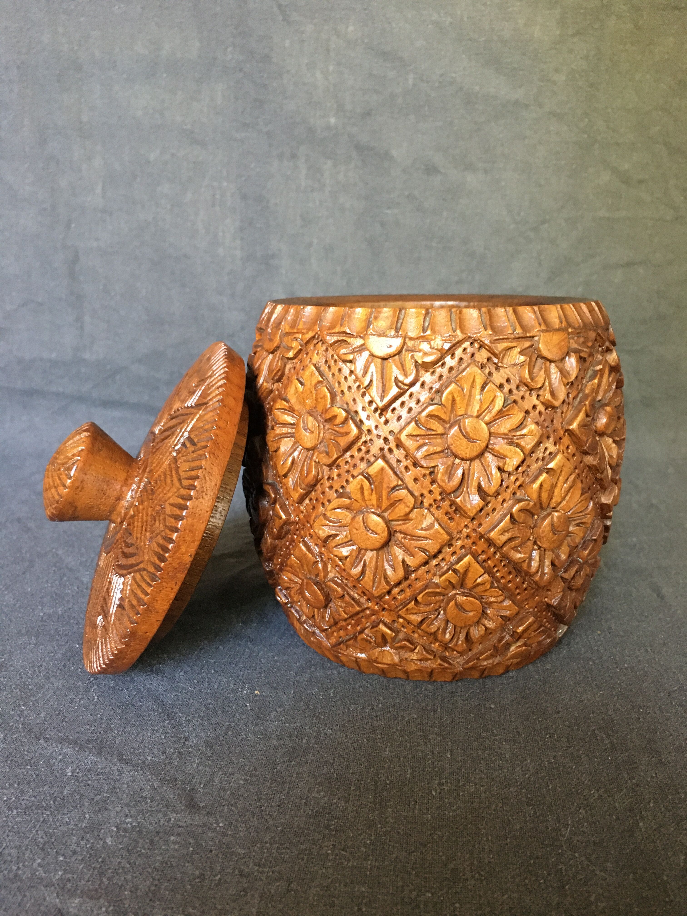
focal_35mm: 29
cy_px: 458
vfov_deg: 61.7
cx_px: 344
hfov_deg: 48.2
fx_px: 767
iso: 500
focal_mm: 4.15
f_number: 2.2
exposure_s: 1/17
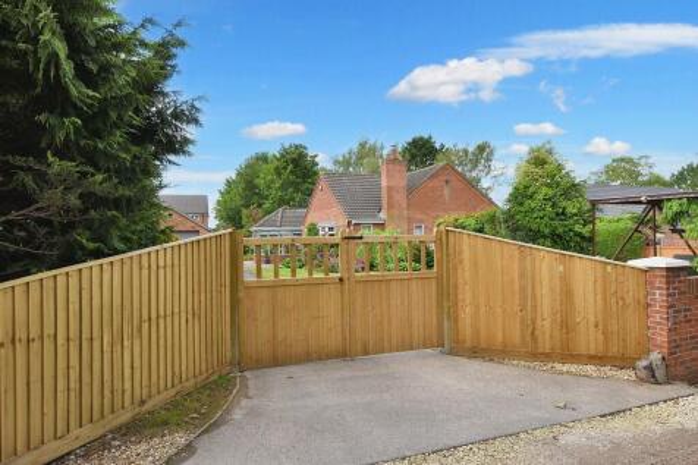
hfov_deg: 81.2
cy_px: 232
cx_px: 349
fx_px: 407
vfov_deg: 59.5
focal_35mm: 21
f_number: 7.1
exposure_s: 1/200
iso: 100
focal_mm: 14
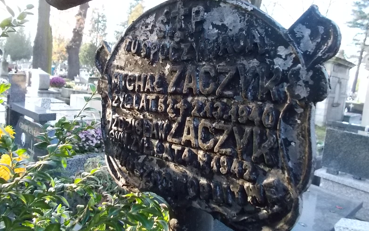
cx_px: 186
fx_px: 282
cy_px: 92
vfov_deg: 44.3
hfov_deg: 66.5
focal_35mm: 28
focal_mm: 4.6
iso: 400
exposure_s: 1/125
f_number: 3.2
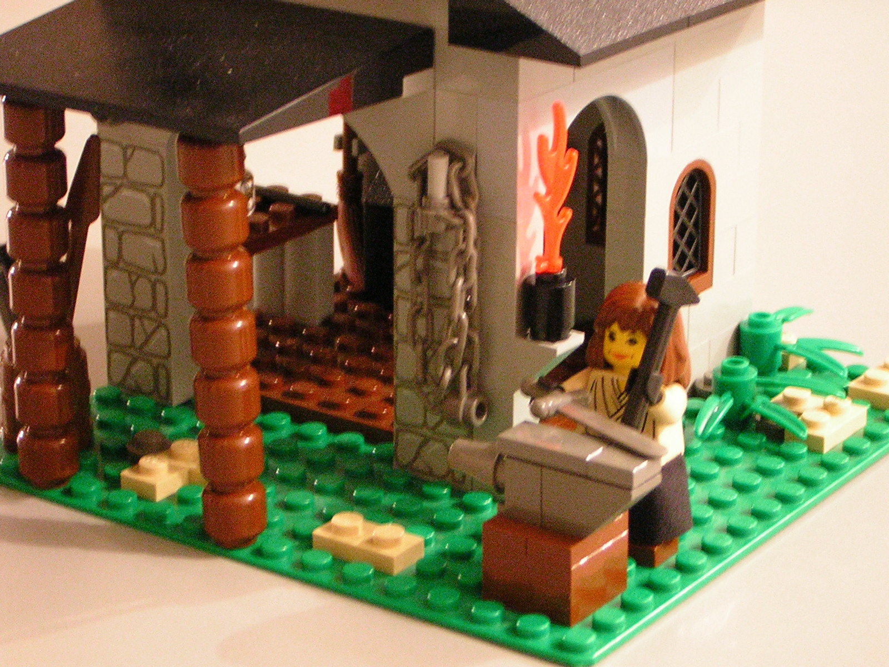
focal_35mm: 108
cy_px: 334
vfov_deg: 13.7
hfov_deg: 18.2
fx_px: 2774
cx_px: 444
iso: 200
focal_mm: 14.1
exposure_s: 1/1.9
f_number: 4.7
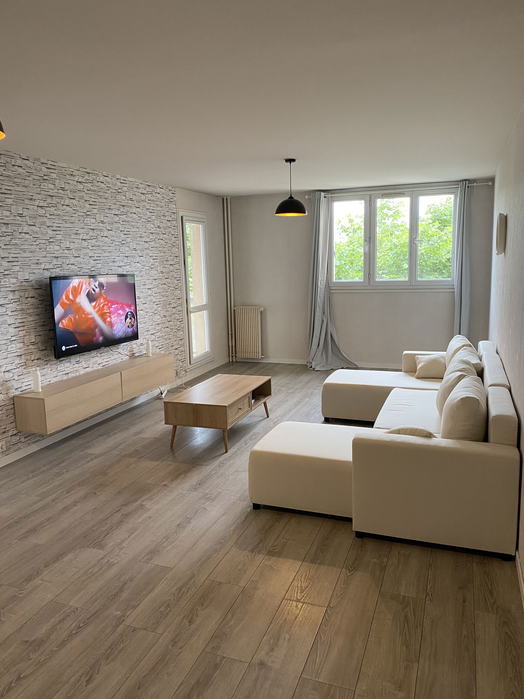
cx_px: 262
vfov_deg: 67.3
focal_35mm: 26
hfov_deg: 53.1
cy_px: 350
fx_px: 525
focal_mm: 4.25
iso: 200
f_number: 1.8
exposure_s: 1/60
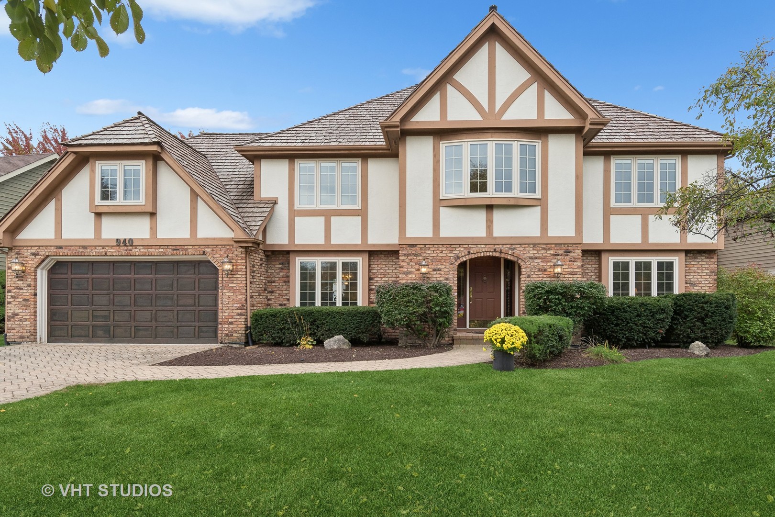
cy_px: 258
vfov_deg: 67.4
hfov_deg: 90.0
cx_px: 388
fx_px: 387
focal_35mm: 18
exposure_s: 1/160
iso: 250
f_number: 8
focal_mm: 12
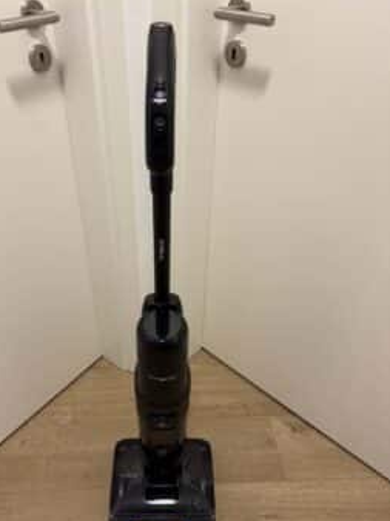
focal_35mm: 30
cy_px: 285
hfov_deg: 46.6
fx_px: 451
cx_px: 170
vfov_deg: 59.9
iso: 80
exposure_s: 1/50
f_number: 1.6
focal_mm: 5.96
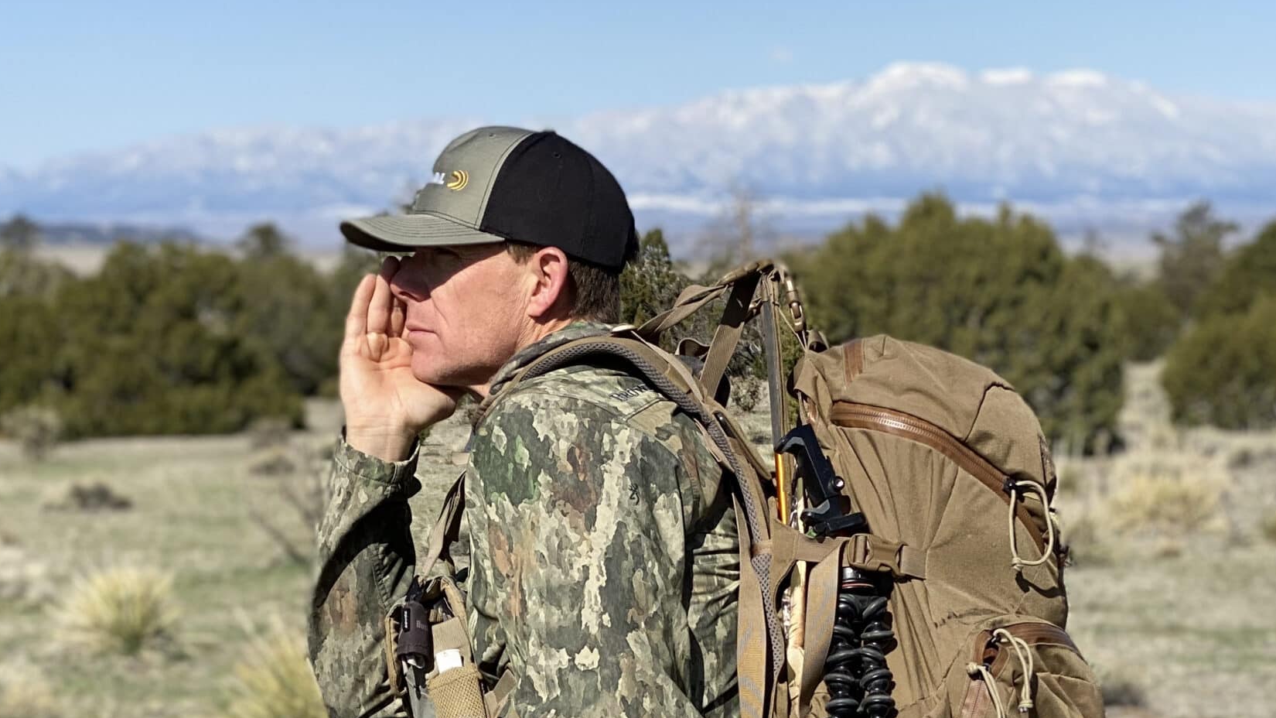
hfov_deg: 20.7
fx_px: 3485
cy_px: 843
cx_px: 517
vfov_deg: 11.5
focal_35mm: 103
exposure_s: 1/2283
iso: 20
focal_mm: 6
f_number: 2
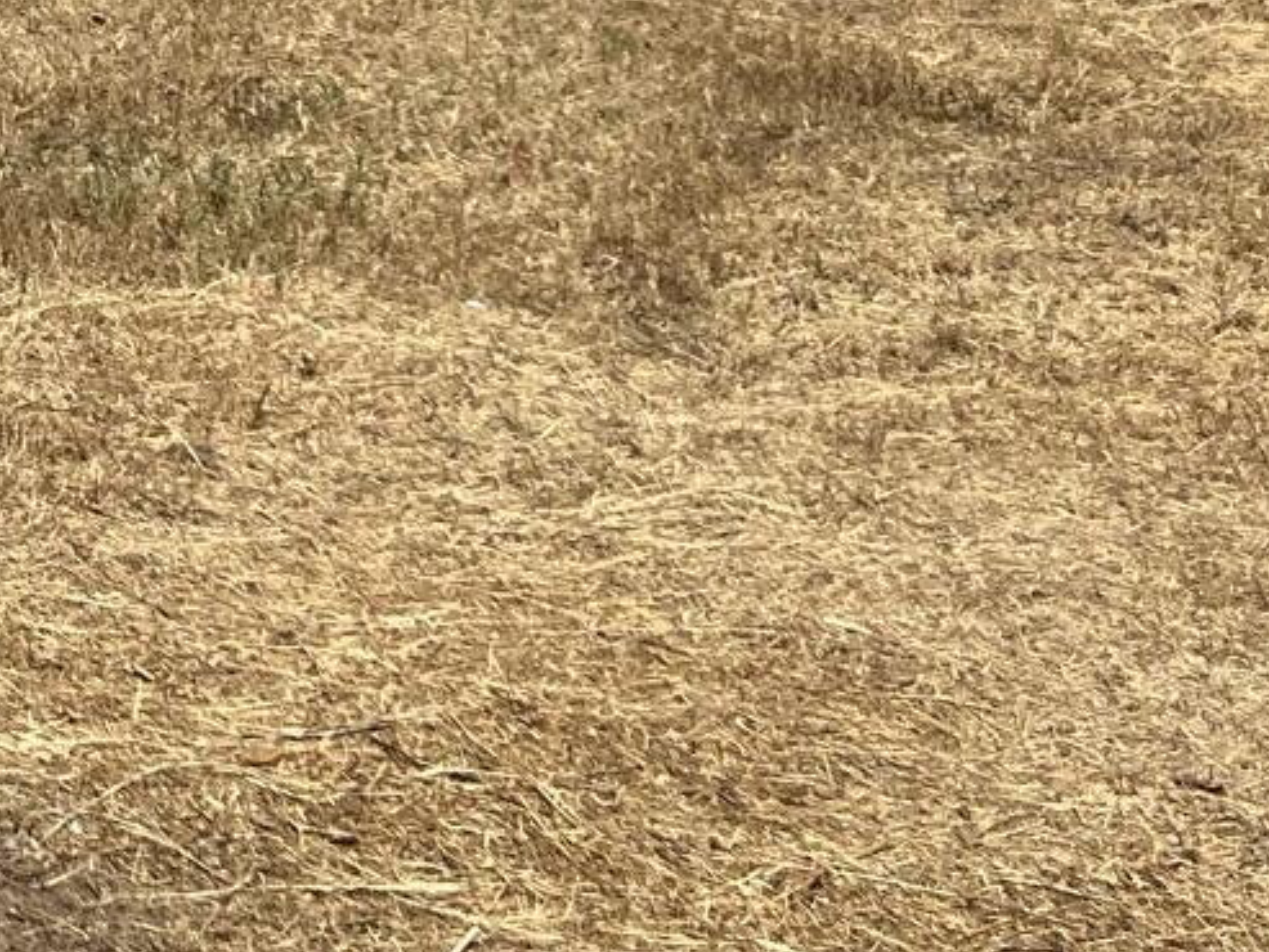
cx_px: -880
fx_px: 3960
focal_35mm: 108
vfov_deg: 13.3
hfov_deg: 16.0
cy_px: -226
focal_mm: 5.7
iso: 50
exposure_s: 1/8000
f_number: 1.5
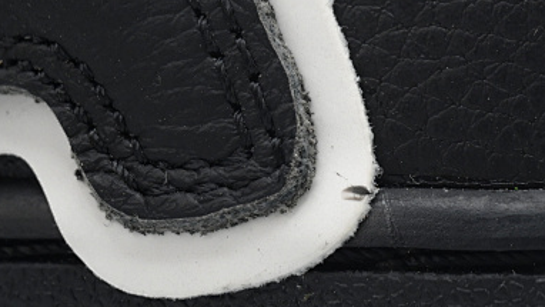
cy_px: -47
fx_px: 4191
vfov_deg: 4.2
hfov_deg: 7.4
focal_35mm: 290
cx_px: 594
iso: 800
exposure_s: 1/100
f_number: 11
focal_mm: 98
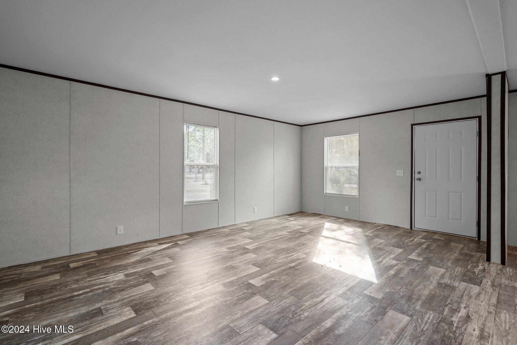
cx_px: 258
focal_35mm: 16
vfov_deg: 73.7
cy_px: 172
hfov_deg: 96.7
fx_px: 230
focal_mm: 16
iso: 320
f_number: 4
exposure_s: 1/10
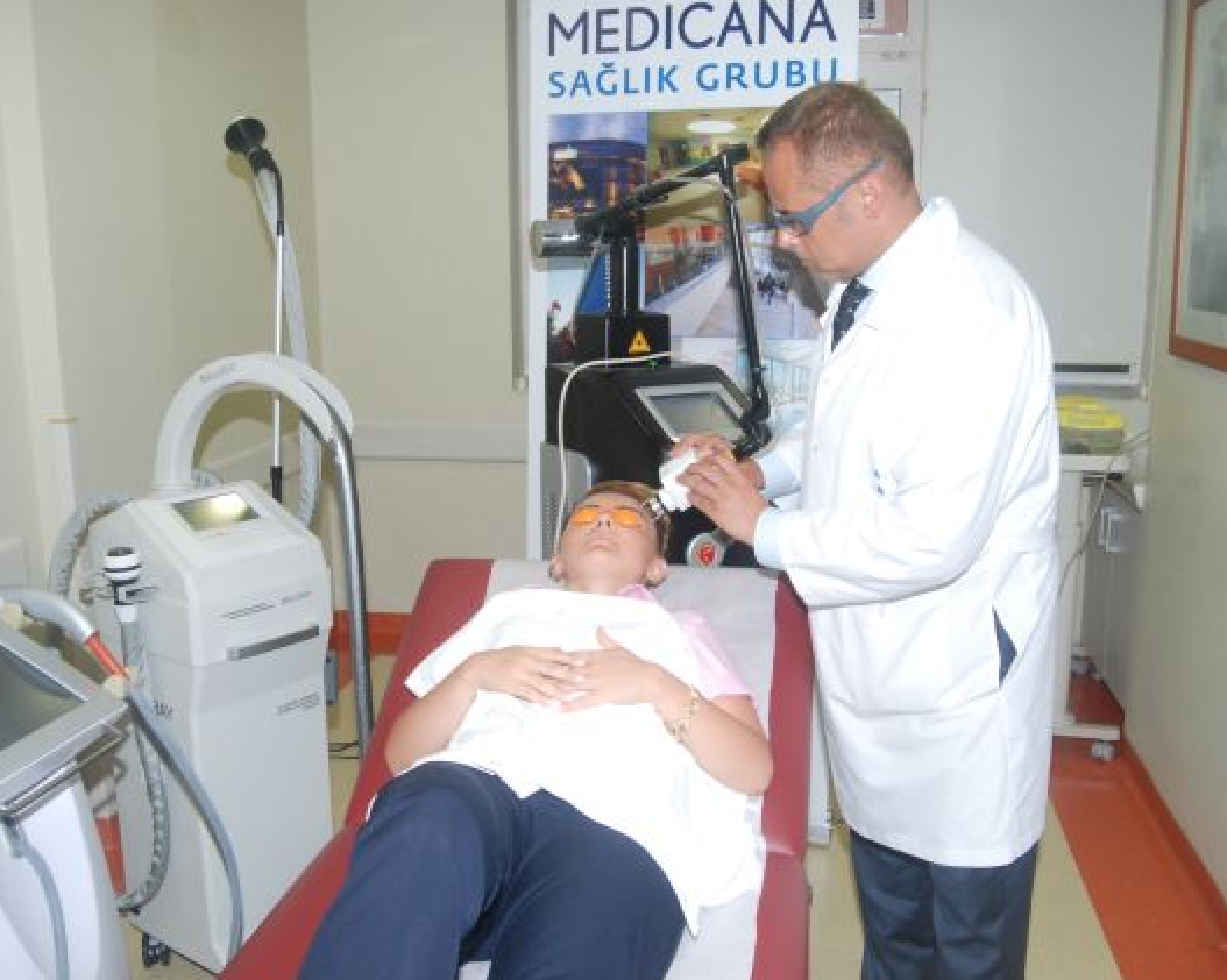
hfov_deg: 54.8
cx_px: 598
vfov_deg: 45.0
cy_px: 496
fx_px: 1182
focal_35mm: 33
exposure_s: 1/60
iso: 1000
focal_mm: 19
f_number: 7.1
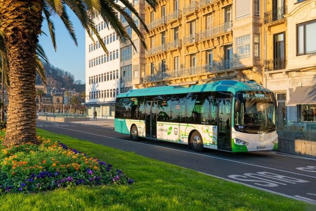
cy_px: 106
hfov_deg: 54.4
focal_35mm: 35
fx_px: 307
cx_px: 158
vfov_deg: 37.9
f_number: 5.6
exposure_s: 1/1250
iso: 800
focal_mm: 35
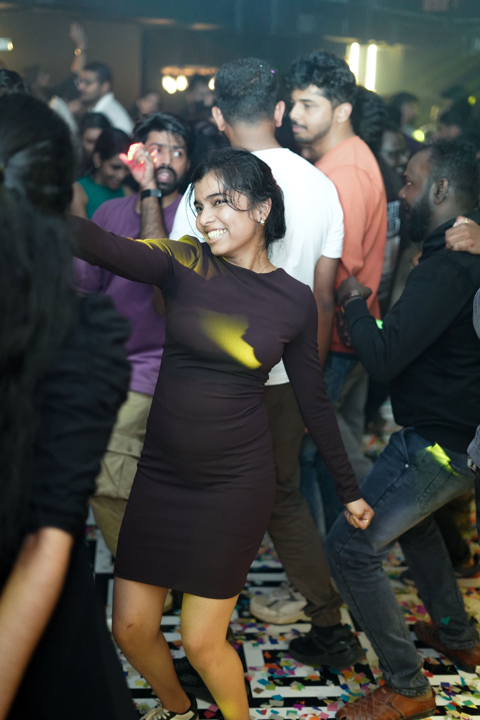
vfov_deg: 39.6
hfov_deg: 27.0
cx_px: 240
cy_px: 360
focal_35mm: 50
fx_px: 1000
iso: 5000
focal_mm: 50
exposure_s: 1/200
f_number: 1.8
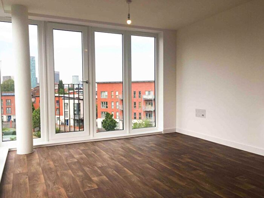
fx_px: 221
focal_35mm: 29
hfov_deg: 61.7
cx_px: 132
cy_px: 99
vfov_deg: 48.2
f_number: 2.2
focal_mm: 4.15
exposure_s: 1/800
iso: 25
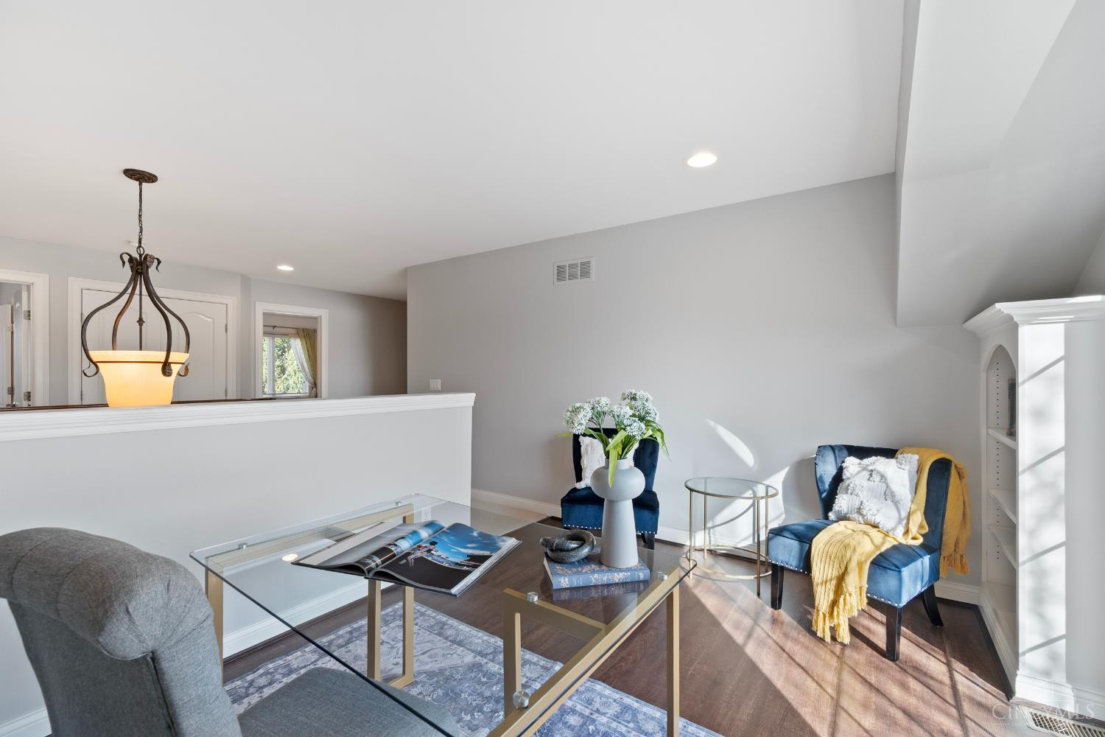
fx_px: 460
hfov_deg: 100.4
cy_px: 368
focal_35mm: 15
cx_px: 552
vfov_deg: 77.3
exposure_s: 1/15
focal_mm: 10
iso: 400
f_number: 5.6
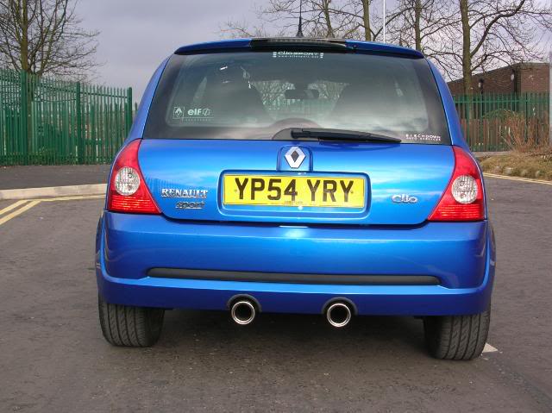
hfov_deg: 37.5
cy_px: 206
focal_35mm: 51
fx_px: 813
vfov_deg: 28.5
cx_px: 276
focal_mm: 8.5
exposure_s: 1/218
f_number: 3.3
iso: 50
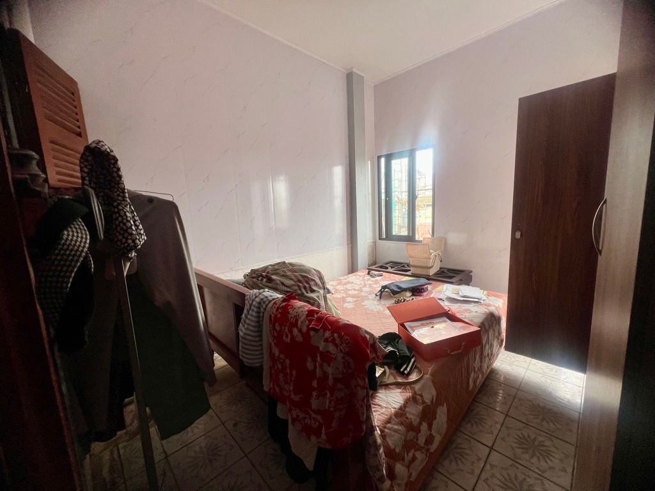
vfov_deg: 89.9
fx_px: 246
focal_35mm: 13
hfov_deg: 106.2
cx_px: 328
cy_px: 246
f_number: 1.8
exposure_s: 1/100
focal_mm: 1.57
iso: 80
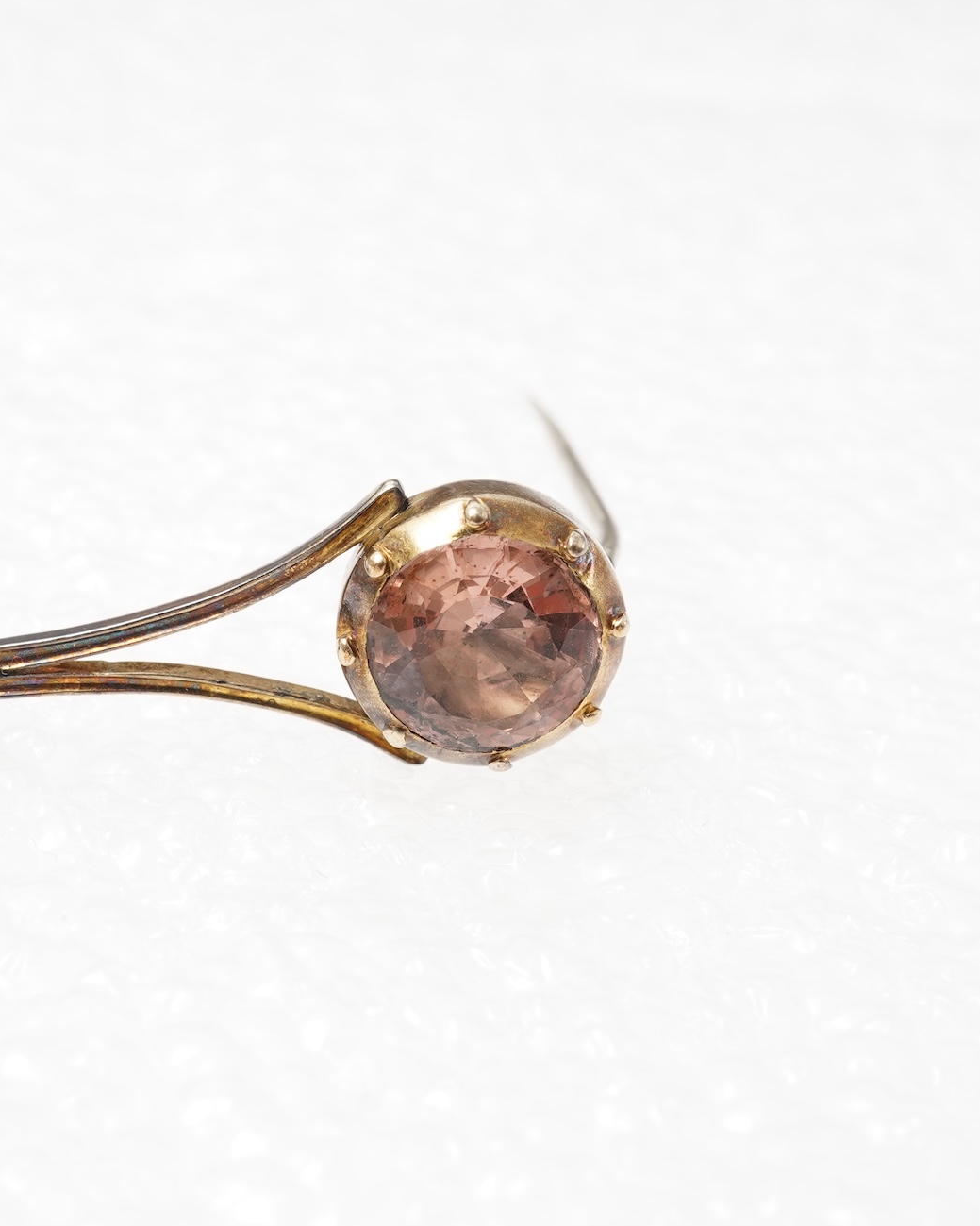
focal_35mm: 64
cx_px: 338
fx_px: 2321
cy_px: 613
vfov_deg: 29.6
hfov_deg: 23.8
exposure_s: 1/125
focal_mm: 30
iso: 320
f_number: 18
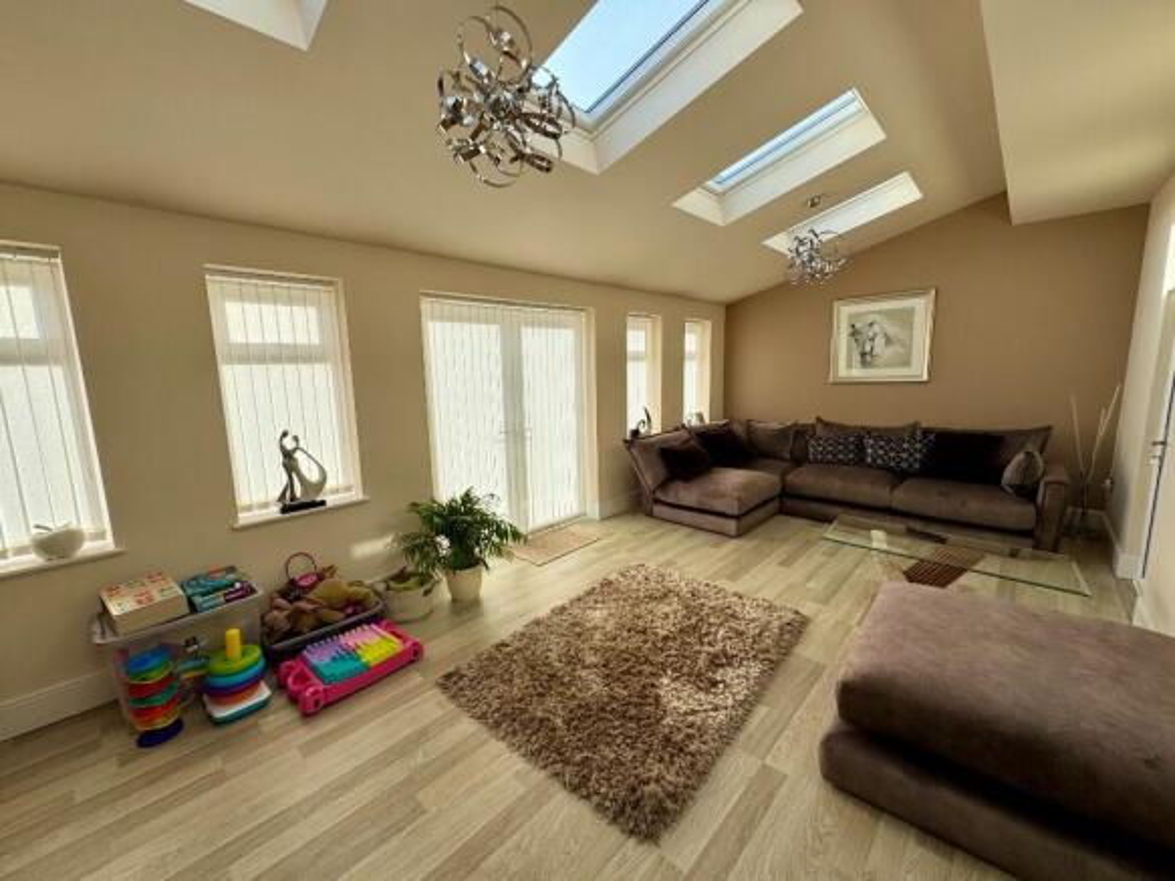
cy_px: 440
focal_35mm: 14
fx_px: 475
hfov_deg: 102.1
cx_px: 588
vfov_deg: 85.7
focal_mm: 2.22
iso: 40
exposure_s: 1/548
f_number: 2.2
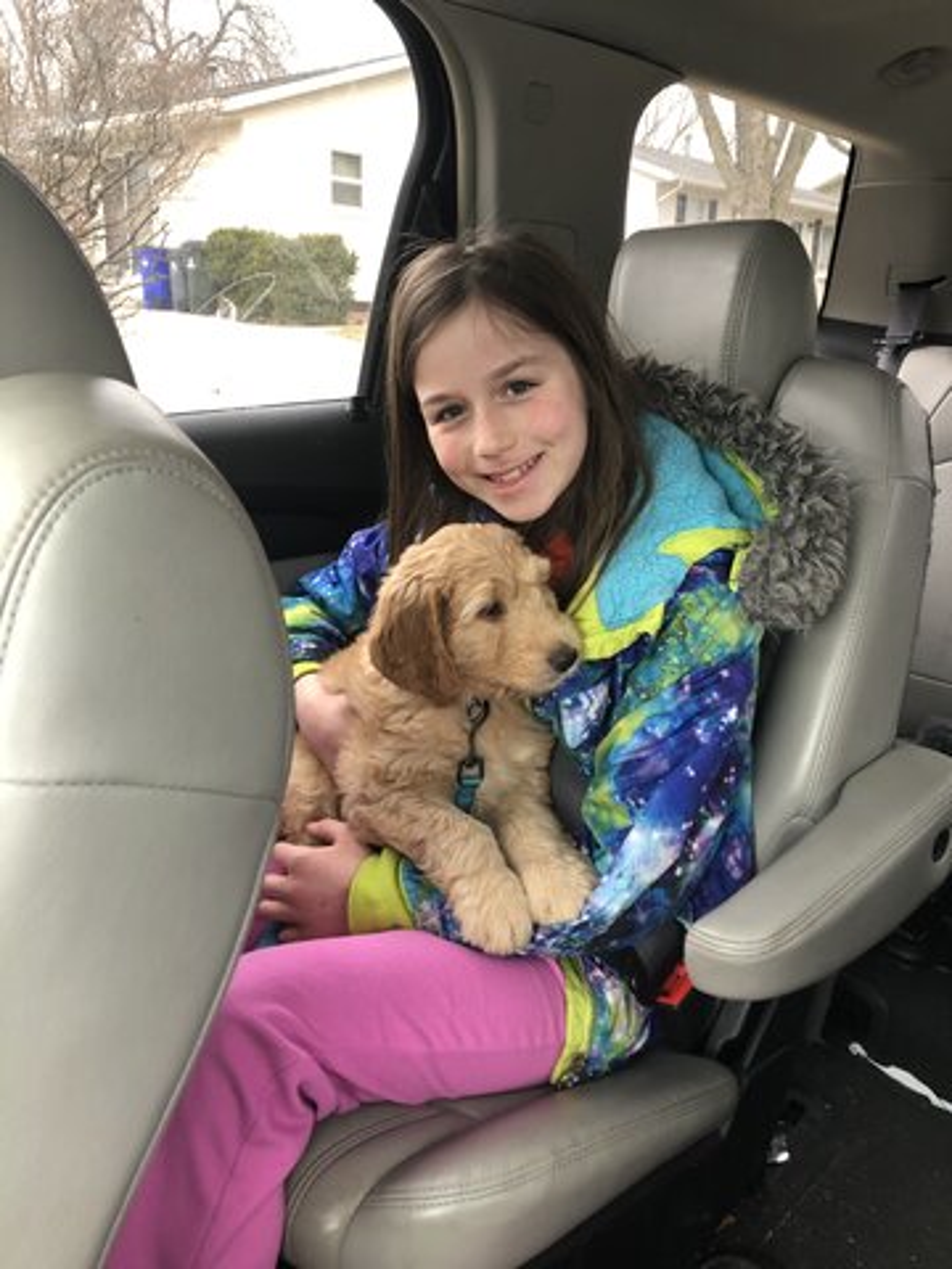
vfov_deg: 63.4
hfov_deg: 49.7
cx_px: 476
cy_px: 634
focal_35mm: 28
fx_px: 1027
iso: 40
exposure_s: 1/17
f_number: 1.8
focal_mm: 3.99
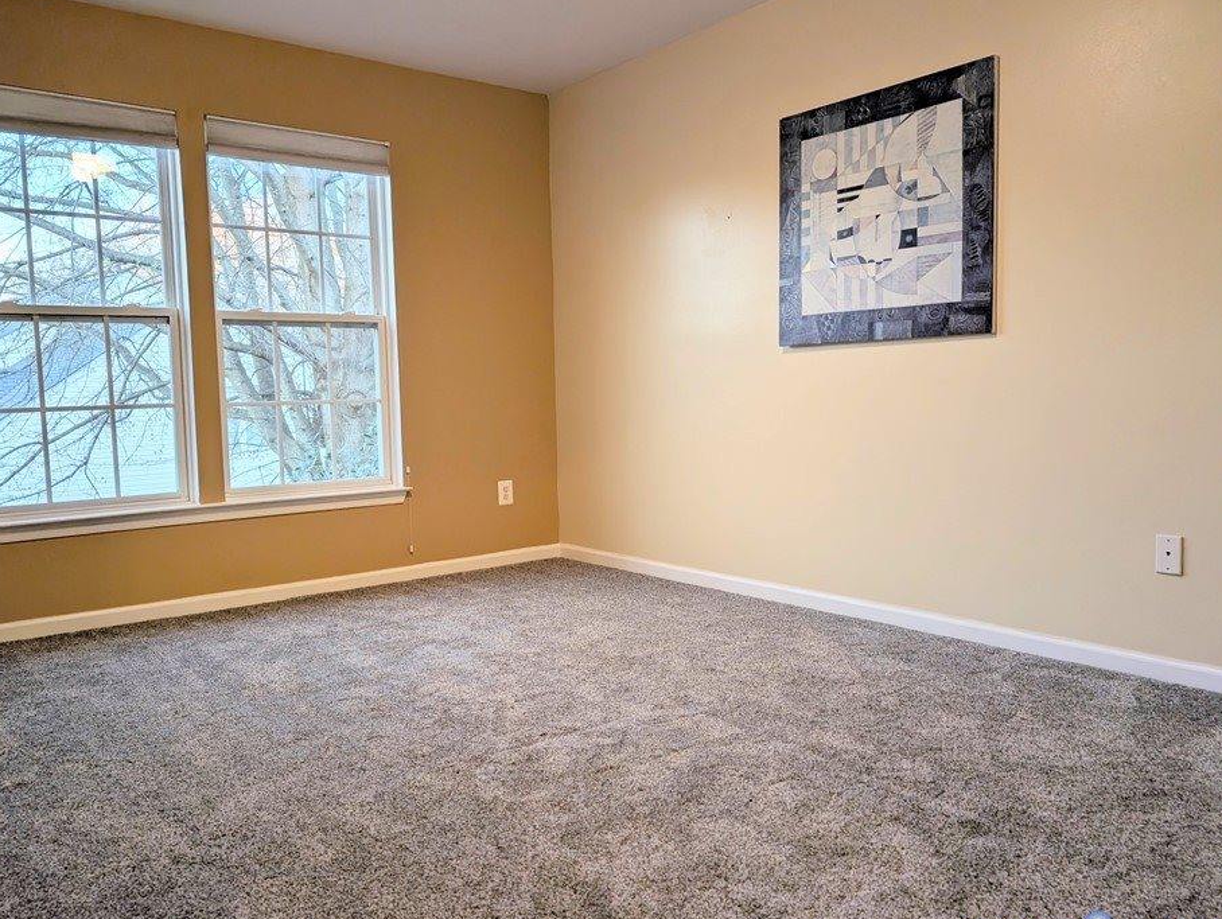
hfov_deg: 65.1
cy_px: 463
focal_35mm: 27
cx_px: 548
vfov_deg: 51.4
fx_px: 954
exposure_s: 1/120
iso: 237
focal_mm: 6.9
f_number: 1.68
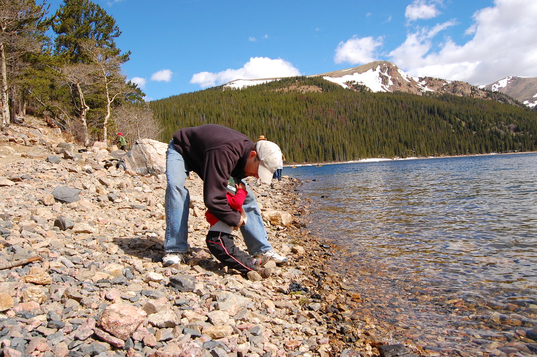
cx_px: 268
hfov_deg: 64.6
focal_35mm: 28
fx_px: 425
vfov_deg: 45.6
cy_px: 178
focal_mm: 19
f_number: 10
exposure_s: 1/400
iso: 400
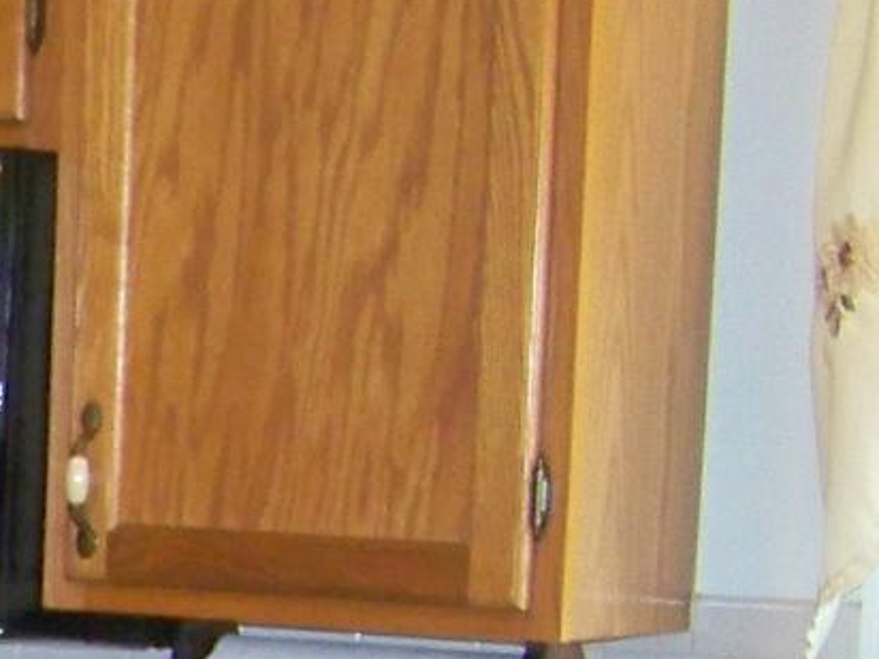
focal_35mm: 164
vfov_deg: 8.8
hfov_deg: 10.5
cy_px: 994
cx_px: -1152
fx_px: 4164
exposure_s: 1/30
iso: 200
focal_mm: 5.85
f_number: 2.8
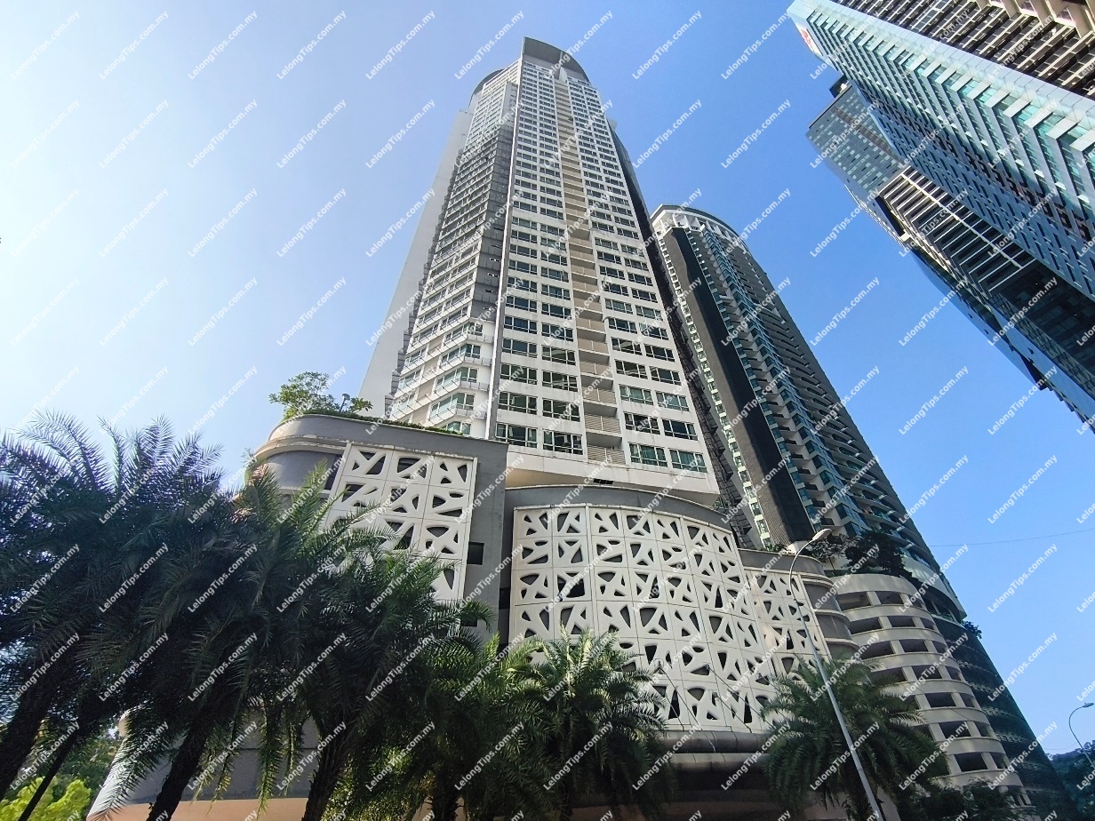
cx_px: 548
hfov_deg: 98.2
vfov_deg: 81.7
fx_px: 474
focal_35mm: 15
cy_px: 410
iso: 50
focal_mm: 1.65
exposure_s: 1/2451
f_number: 2.2
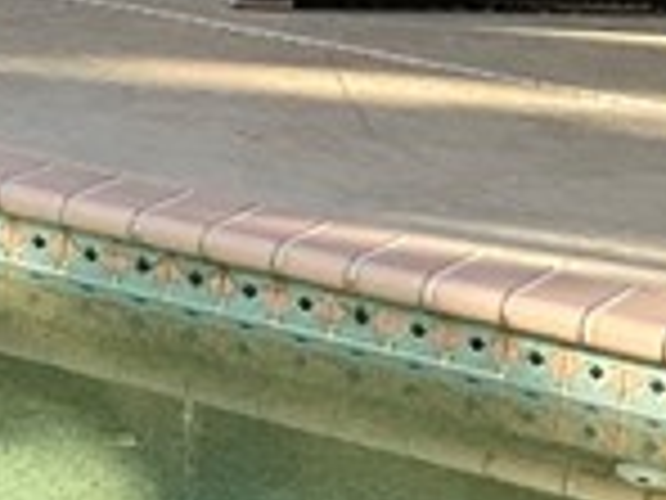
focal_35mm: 201
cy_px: -342
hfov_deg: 8.1
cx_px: -1498
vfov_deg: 7.2
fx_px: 3867
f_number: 1.8
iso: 20
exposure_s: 1/122
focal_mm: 3
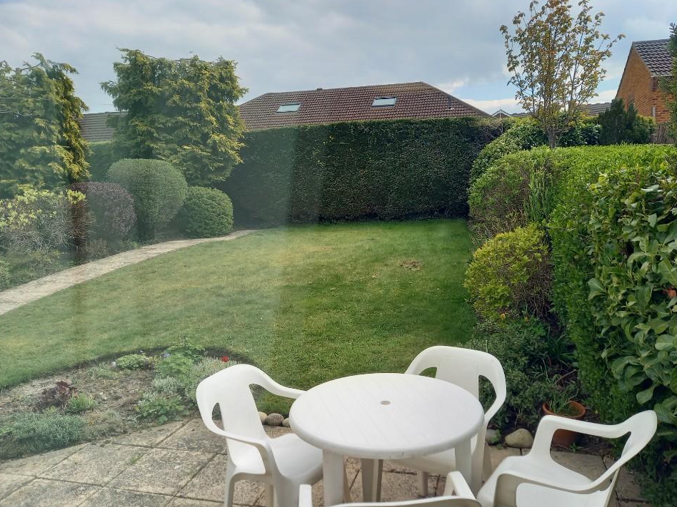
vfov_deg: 51.3
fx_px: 528
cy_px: 242
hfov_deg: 65.3
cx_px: 360
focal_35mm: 27
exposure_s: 1/481
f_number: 1.8
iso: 50
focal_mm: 4.65
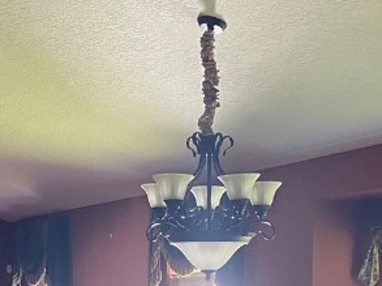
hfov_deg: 21.5
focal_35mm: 91
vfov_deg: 15.2
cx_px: 151
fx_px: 1003
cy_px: 410
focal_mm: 4.25
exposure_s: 1/60
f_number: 1.8
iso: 320
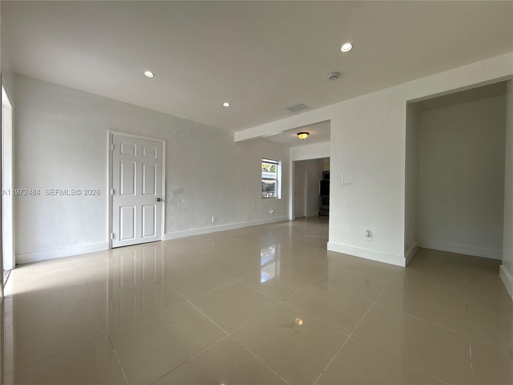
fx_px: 207
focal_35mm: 14
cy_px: 192
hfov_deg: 102.1
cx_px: 256
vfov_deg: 85.7
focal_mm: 2.22
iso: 64
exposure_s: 1/280
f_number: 2.2
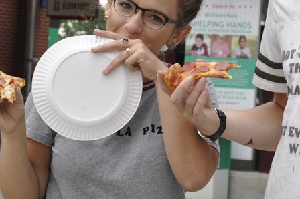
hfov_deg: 11.8
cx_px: 228
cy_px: 21
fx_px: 1449
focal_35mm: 174
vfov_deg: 7.9
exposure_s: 1/80
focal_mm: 52
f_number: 9
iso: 400
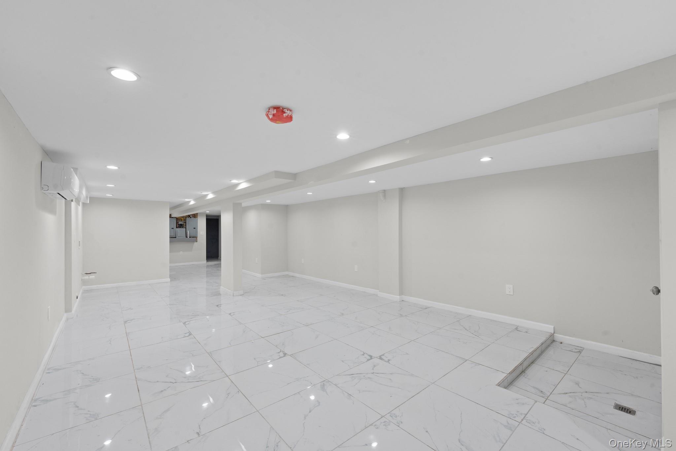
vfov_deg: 81.2
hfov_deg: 104.3
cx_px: 338
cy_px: 226
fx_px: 263
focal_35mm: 14
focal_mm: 14
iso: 800
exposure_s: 1/10
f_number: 10
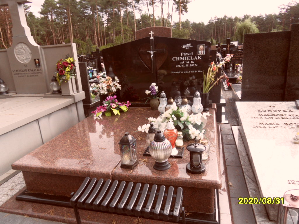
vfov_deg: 56.8
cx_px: 150
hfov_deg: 71.6
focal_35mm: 24
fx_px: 207
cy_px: 112
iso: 80
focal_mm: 3.9
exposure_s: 1/125
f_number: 3.2
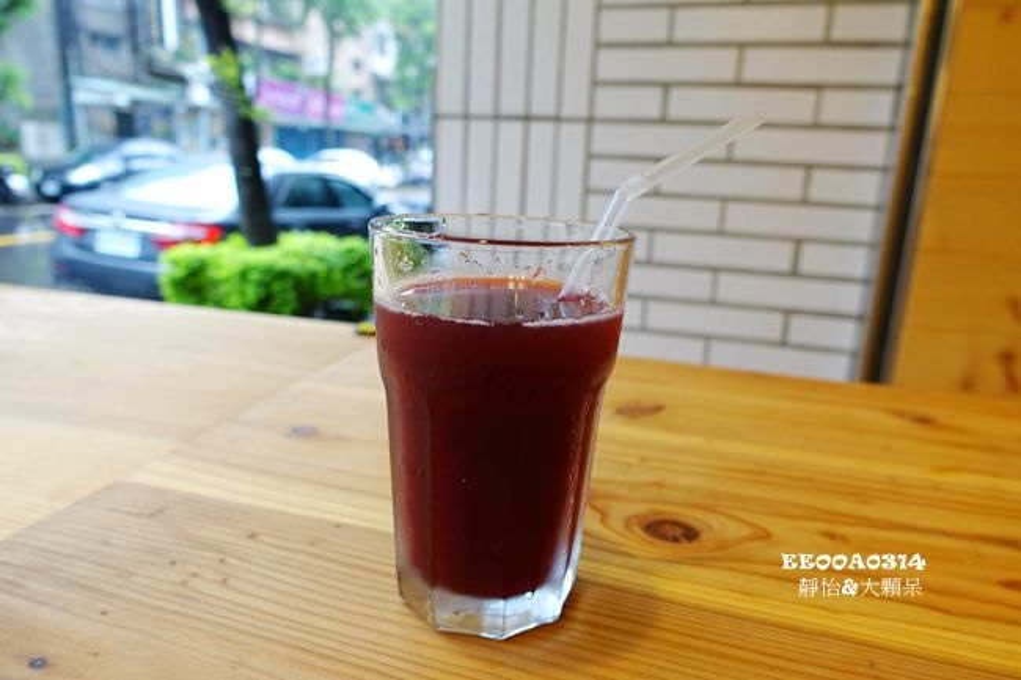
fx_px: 680
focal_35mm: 24
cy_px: 340
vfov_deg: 53.1
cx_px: 510
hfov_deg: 73.8
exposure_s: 1/30
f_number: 2.8
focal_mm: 8.8
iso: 125
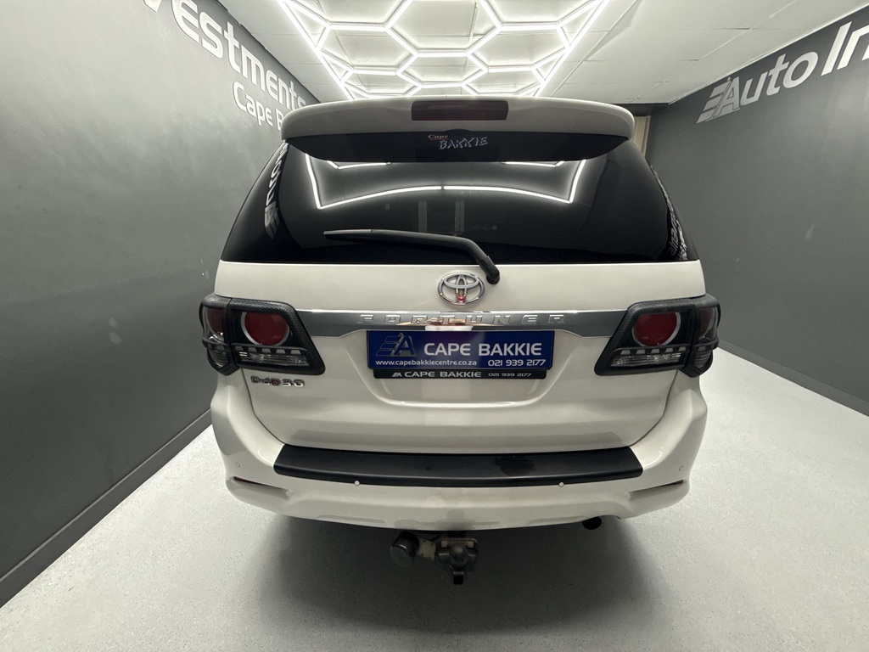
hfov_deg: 102.1
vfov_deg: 85.7
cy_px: 326
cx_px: 434
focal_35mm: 14
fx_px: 351
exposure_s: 1/50
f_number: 2.2
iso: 200
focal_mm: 2.22
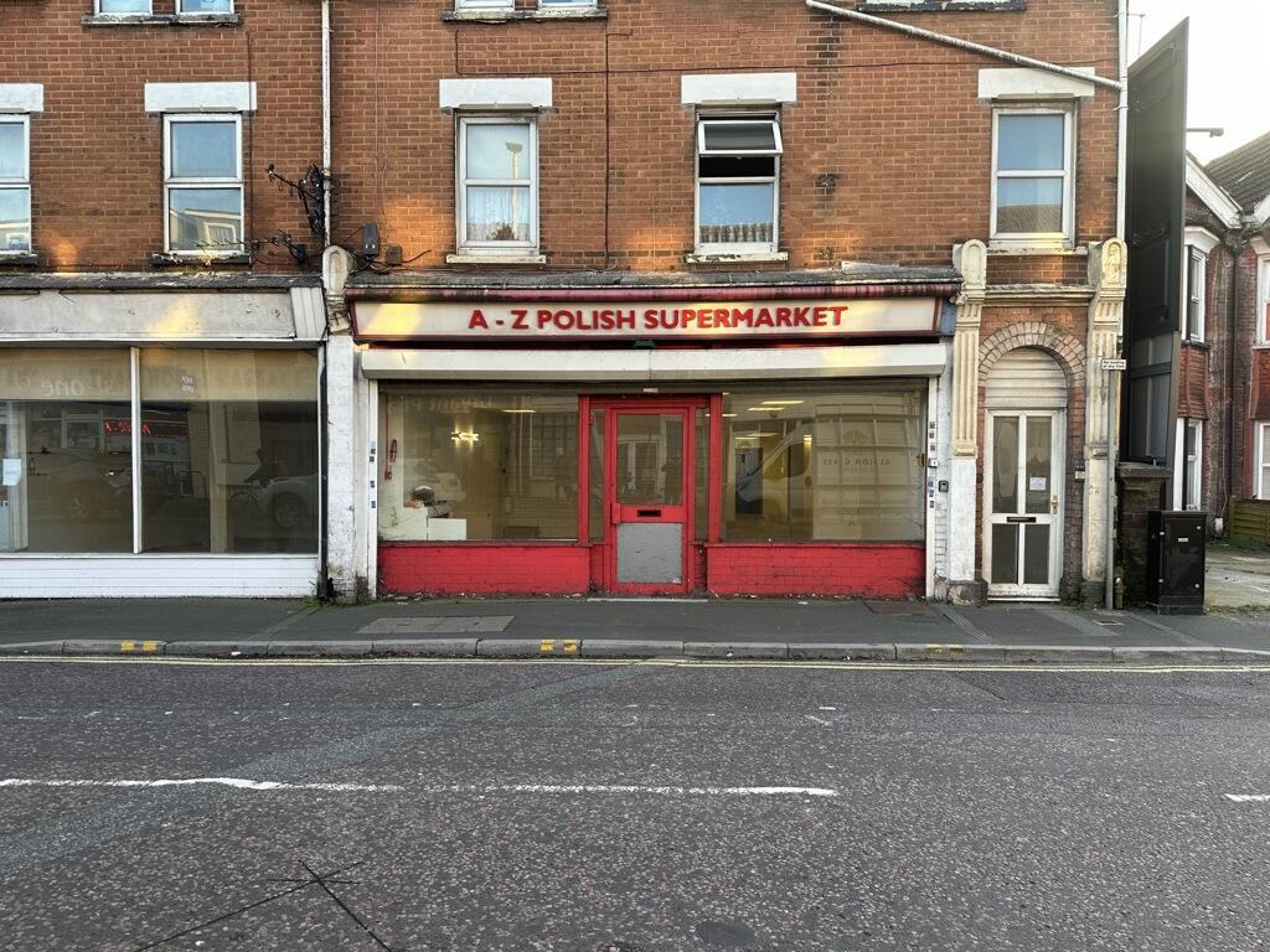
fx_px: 881
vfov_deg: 56.8
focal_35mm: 24
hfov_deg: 71.6
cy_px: 476
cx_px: 635
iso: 64
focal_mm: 6.86
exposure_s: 1/121
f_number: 1.78
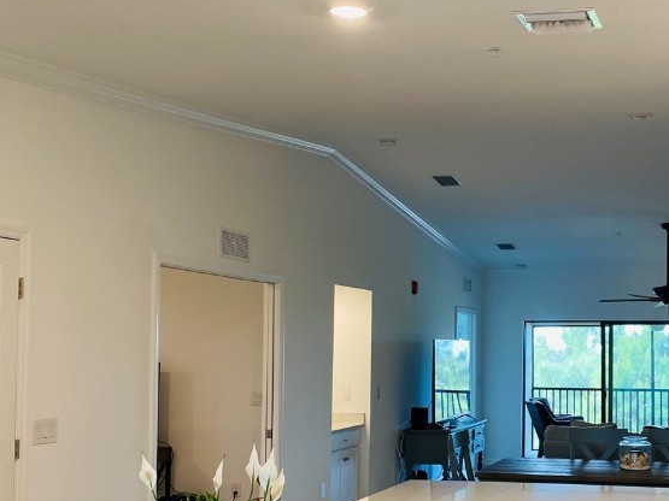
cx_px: 539
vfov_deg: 30.1
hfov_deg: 38.1
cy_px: 324
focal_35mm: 48
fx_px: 927
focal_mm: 4.25
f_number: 1.8
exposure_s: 1/60
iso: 80
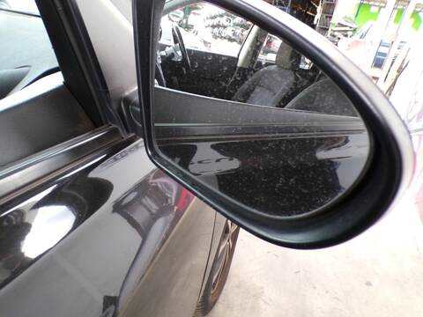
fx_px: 293
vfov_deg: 56.8
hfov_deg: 71.6
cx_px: 212
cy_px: 158
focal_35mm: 24
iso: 100
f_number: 3
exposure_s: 1/34
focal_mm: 4.3
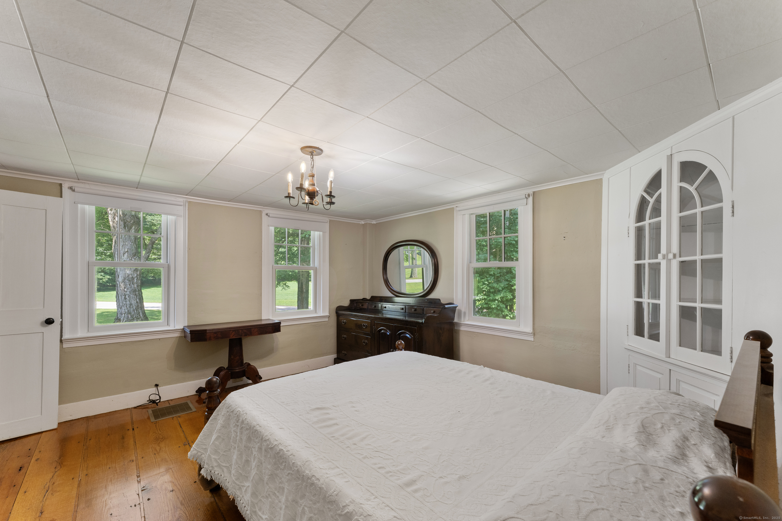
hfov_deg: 104.3
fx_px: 304
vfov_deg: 81.2
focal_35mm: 14
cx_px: 391
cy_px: 260
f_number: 8
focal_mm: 14
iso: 800
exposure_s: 1/6
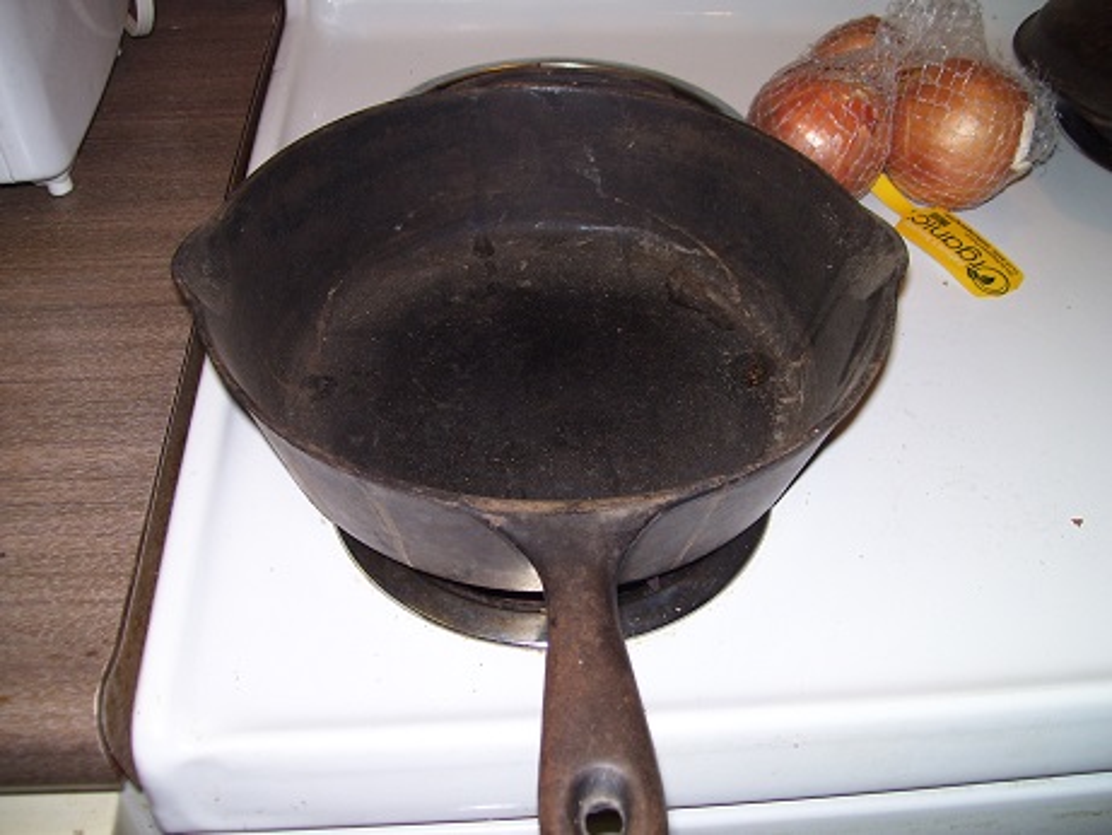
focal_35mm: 36
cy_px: 418
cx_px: 556
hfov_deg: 51.3
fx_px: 1157
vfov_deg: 39.7
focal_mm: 6
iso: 80
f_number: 2.7
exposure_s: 1/60
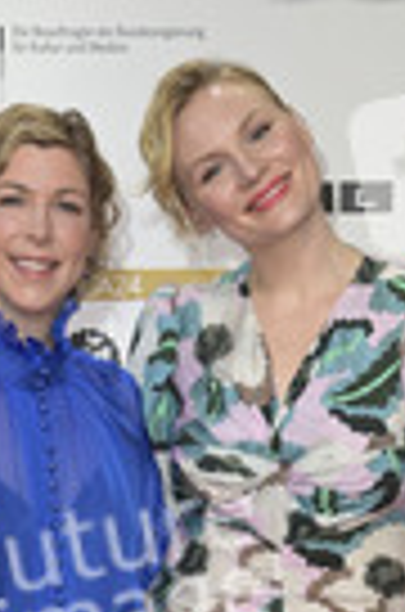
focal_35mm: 153
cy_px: 824
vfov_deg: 12.9
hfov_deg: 8.9
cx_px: 171
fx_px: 2595
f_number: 5
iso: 640
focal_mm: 52
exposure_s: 1/250
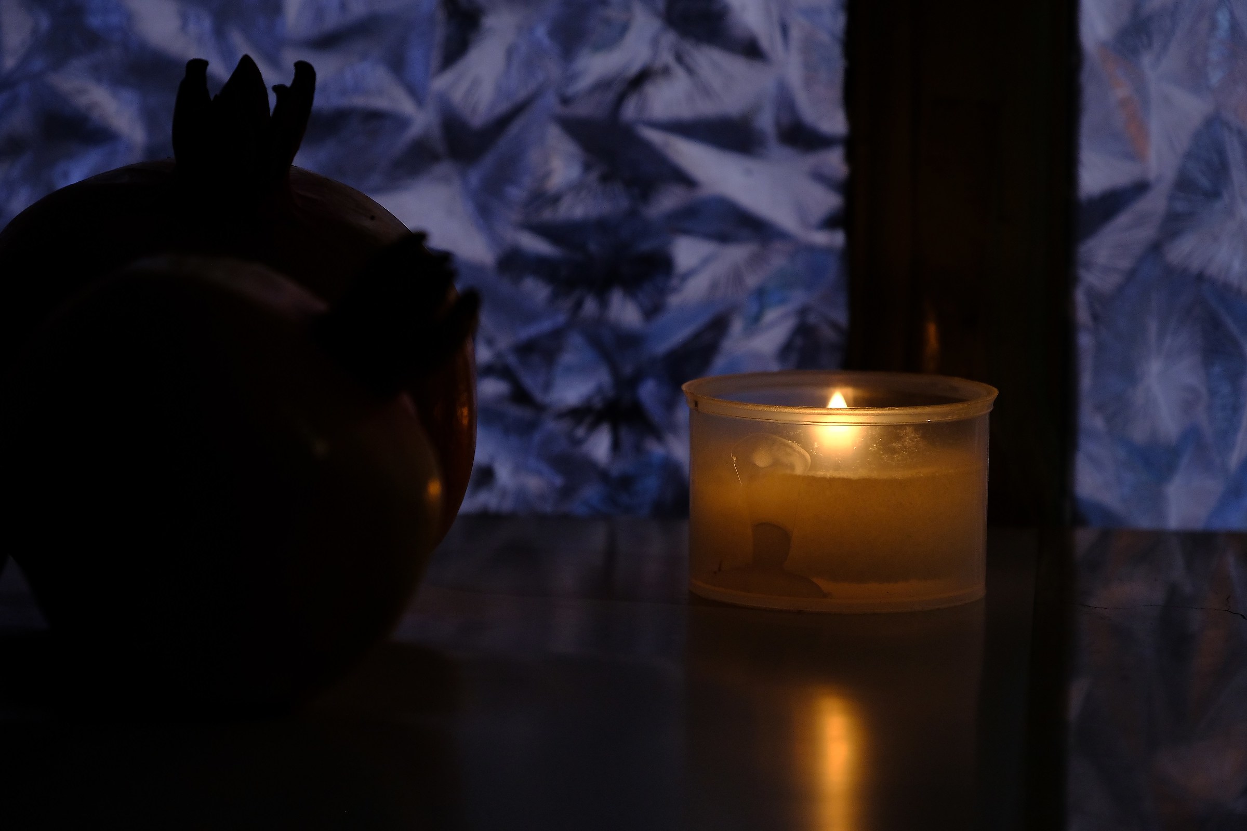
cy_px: 416
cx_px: 624
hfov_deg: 13.9
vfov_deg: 9.3
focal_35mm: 148
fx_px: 5126
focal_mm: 98.6
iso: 1000
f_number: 5.6
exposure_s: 1/150
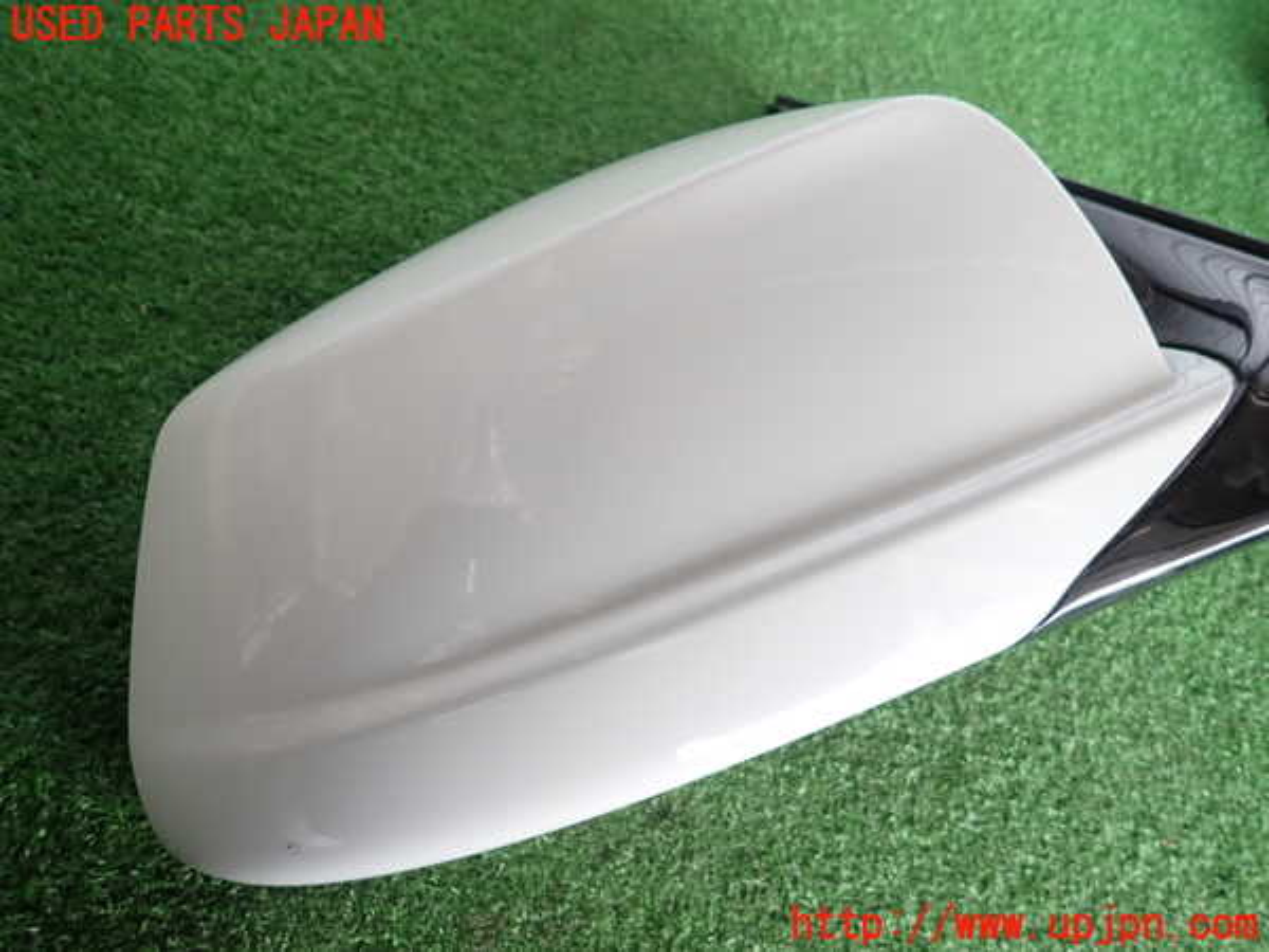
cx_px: 634
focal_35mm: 25
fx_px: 916
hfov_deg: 69.4
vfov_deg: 54.9
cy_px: 476
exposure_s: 1/60
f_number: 2
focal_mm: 4.5
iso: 160
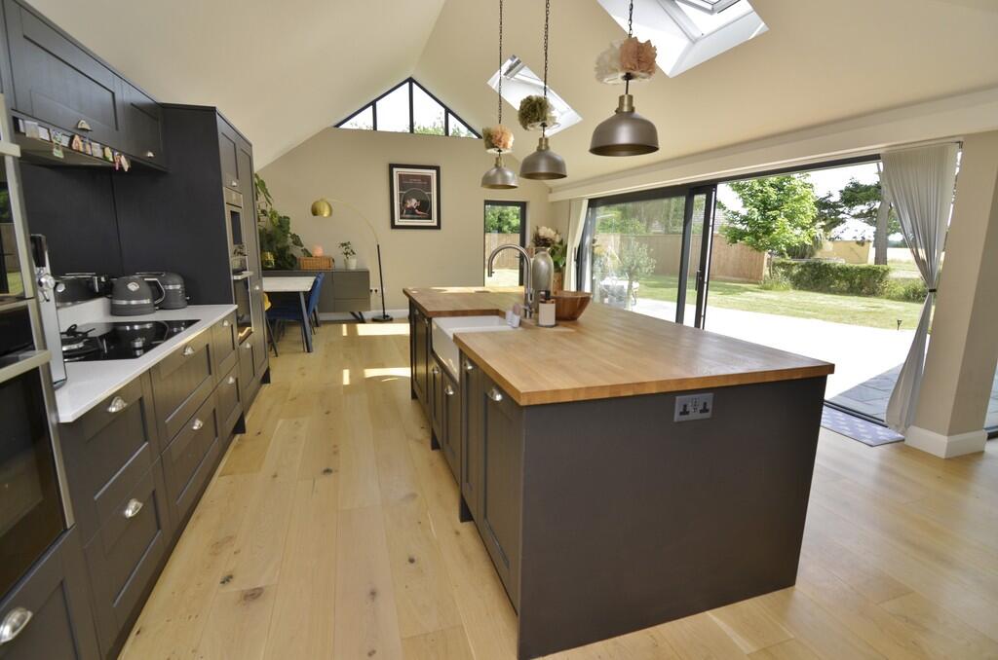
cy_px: 330
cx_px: 499
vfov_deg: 71.8
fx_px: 456
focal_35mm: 16
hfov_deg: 95.1
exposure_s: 1/125
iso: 180
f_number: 5.6
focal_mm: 11
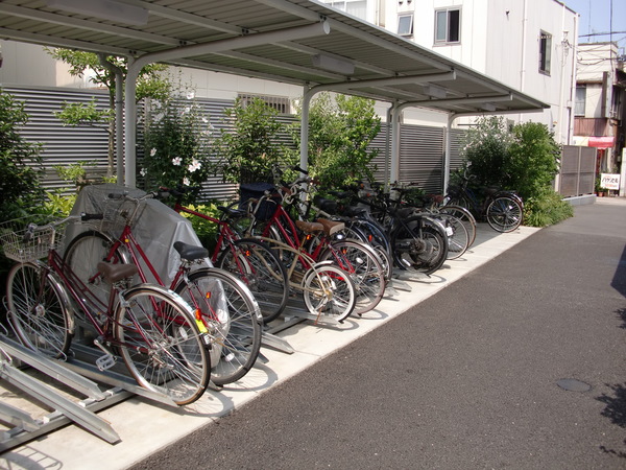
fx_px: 651
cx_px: 313
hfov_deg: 51.4
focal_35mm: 36
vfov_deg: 39.7
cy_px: 235
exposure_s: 1/800
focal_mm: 6.3
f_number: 2.8
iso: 64
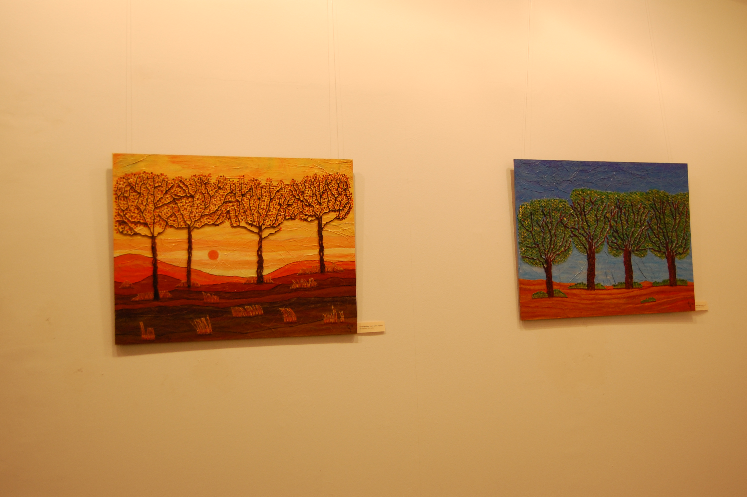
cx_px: 374
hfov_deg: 49.6
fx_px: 809
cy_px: 248
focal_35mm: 39
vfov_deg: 34.1
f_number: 4.2
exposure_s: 1/30
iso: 400
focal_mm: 26
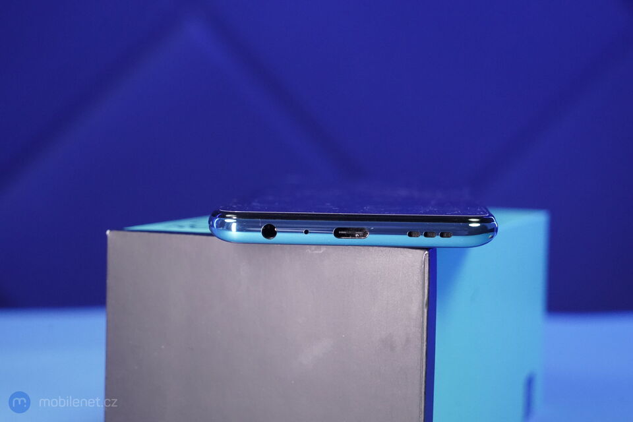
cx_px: 316
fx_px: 1231
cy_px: 211
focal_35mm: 70
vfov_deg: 19.5
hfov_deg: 28.8
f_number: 8
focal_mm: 70
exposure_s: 1/250
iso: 8000
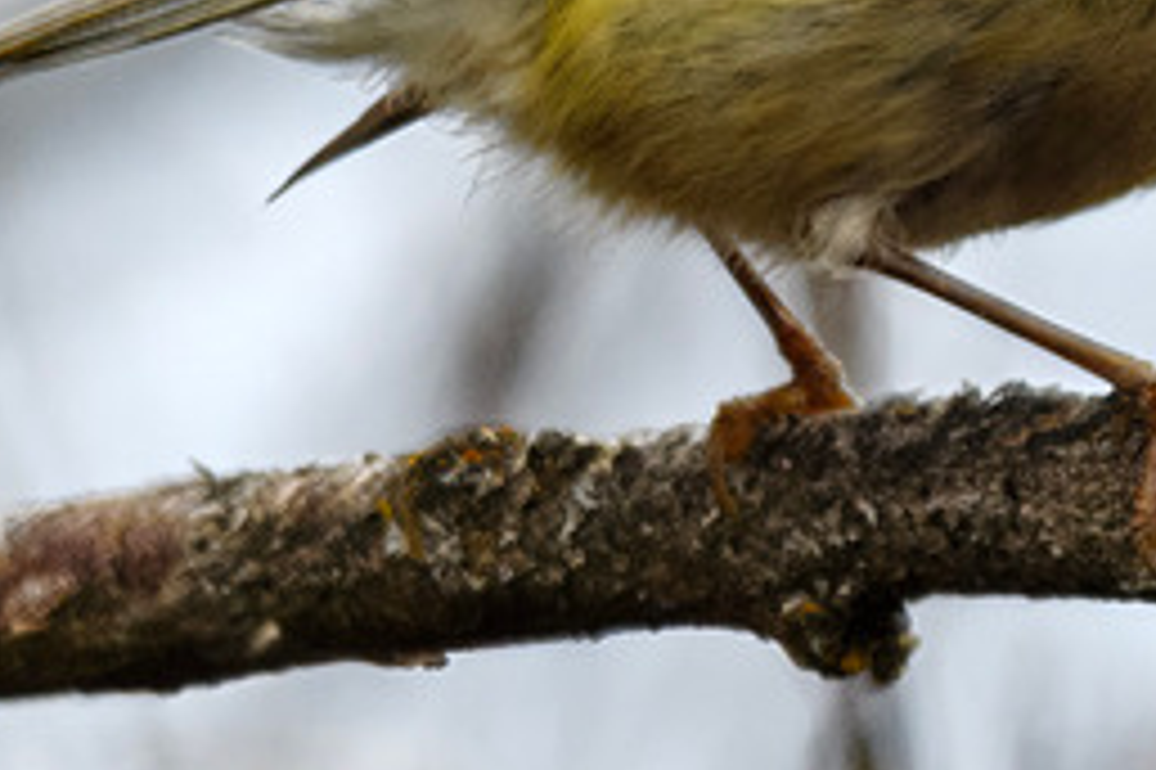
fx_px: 78651
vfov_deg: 0.6
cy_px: -119
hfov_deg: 0.8
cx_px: 1048
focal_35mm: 2451
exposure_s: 1/1000
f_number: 6.3
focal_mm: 600
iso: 450
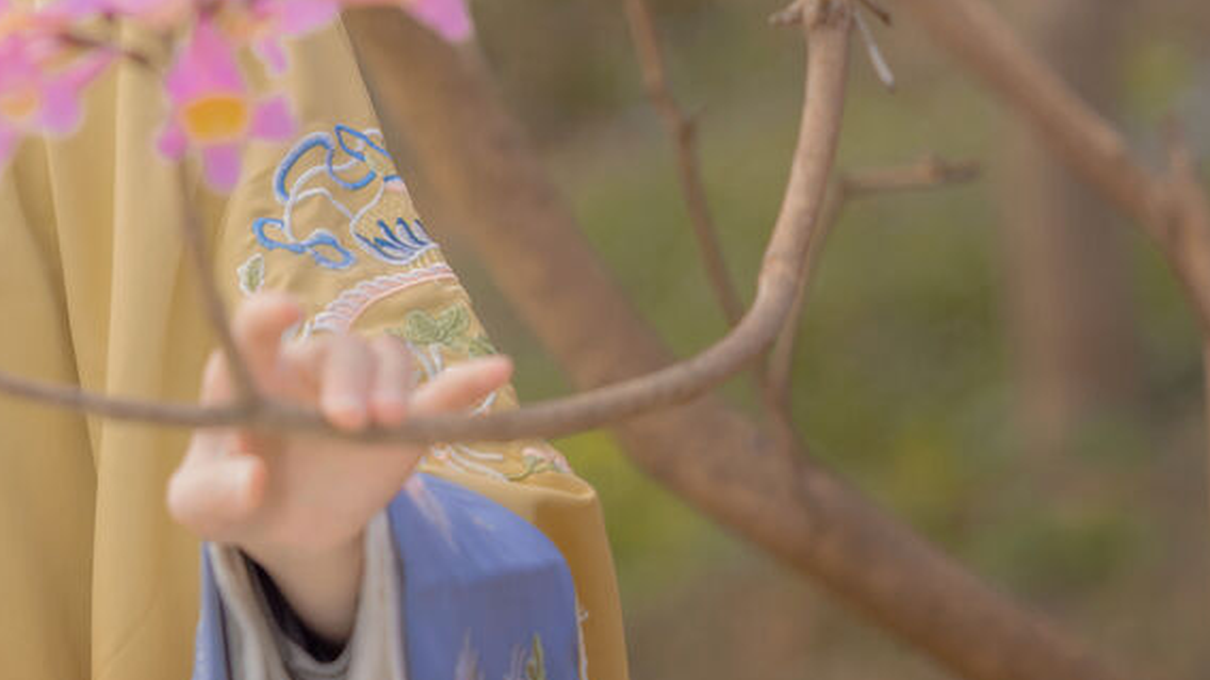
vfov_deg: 5.3
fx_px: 7312
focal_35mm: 228
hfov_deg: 9.4
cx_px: 77
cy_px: -72
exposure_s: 1/800
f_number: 2.8
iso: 100
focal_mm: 104
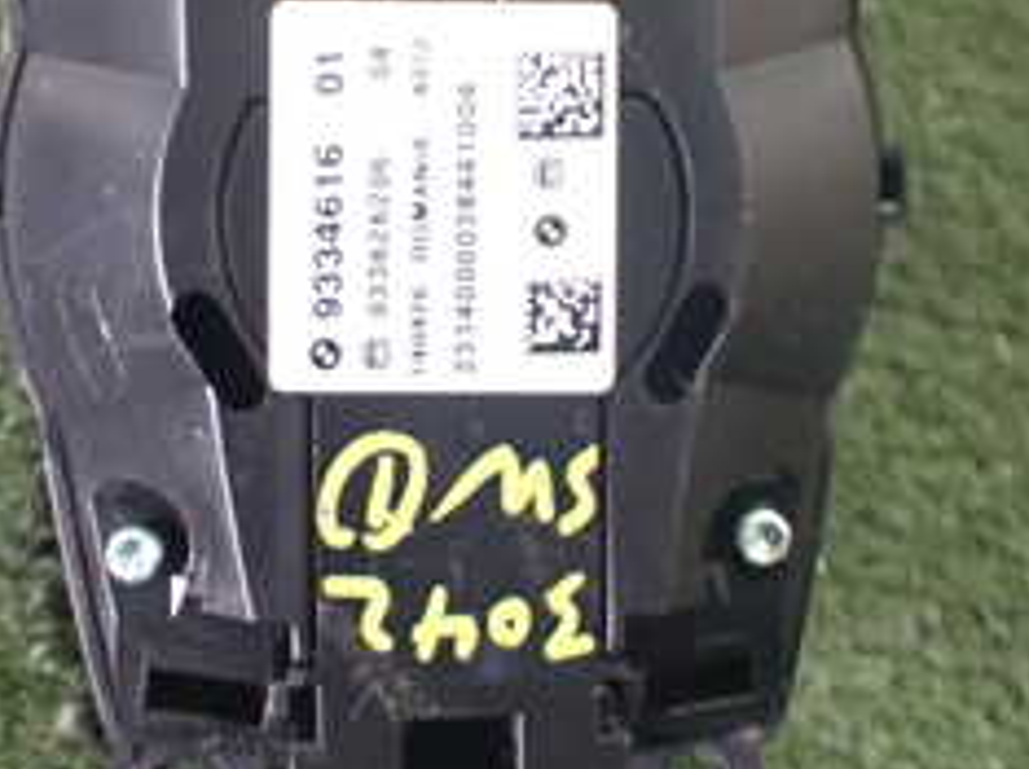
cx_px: 396
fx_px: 2287
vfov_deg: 18.8
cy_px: 92
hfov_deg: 25.3
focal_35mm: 77
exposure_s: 1/40
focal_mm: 5.4
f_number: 2.3
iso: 800
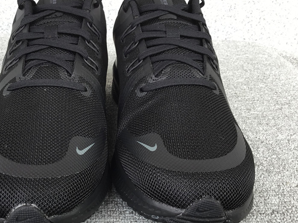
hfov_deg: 46.4
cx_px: 114
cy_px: 131
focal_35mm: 40
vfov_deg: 35.8
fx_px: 344
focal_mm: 3.3
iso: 25
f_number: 2.4
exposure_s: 1/110
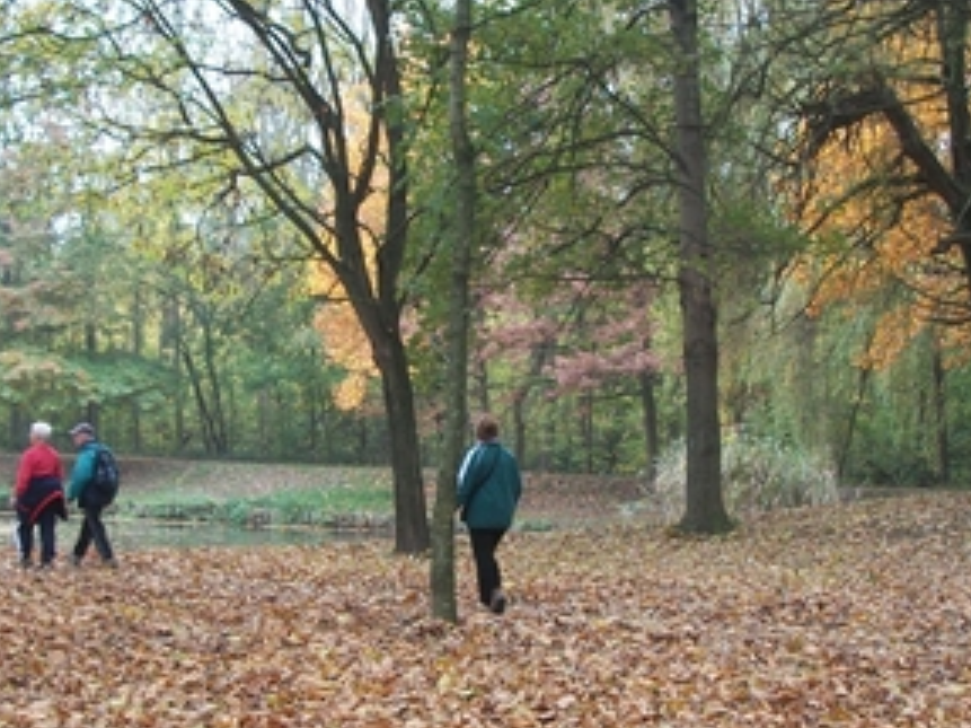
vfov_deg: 21.9
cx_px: 457
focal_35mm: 67
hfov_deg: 29.0
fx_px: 1879
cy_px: 420
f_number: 2.9
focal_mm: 5.7
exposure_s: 1/60
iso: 120
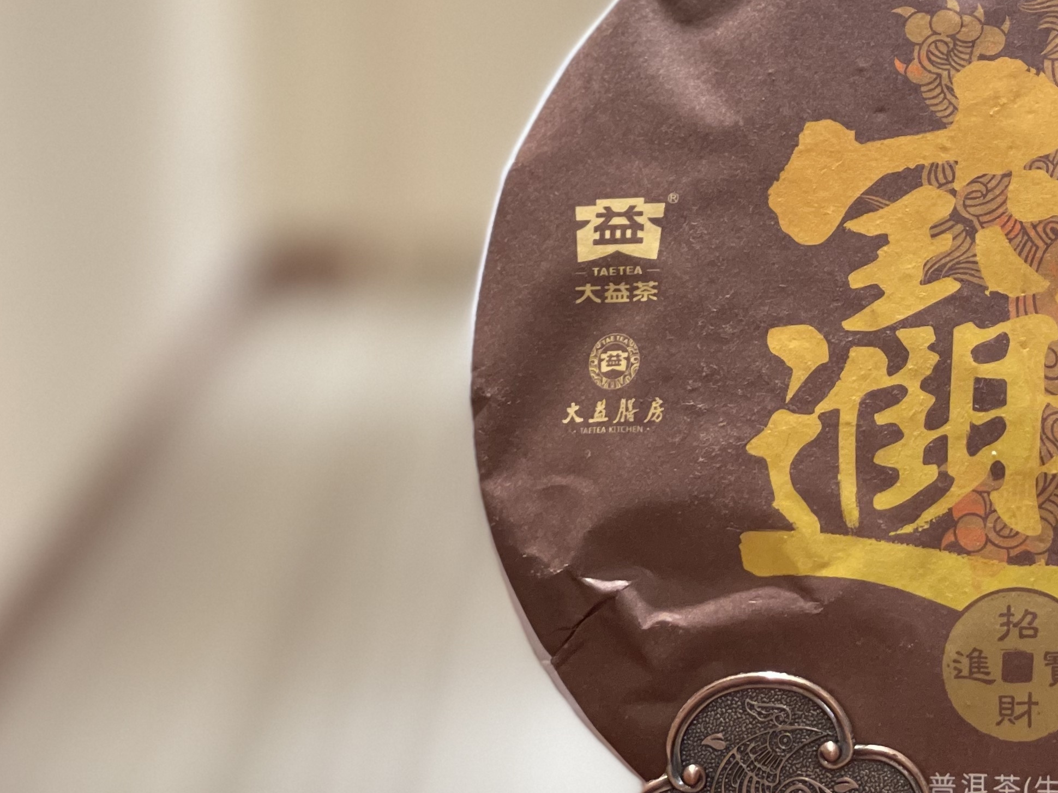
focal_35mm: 133
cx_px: 942
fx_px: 4065
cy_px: 348
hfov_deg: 14.7
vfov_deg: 11.1
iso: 200
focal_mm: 7.5
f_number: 2.2
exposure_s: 1/33
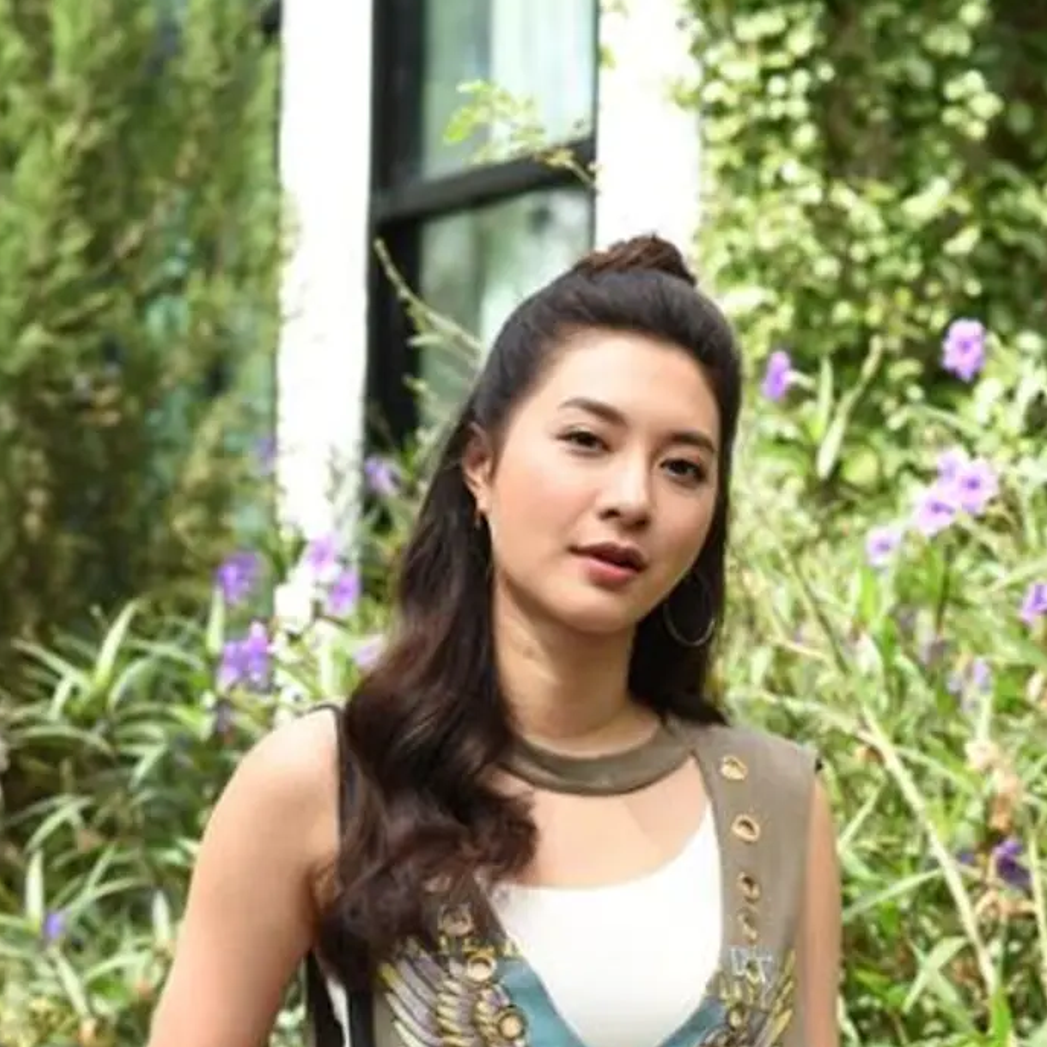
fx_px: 4209
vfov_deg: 14.1
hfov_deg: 14.2
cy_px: 794
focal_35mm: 123
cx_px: 581
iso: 250
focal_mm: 85
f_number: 5
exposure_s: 1/200
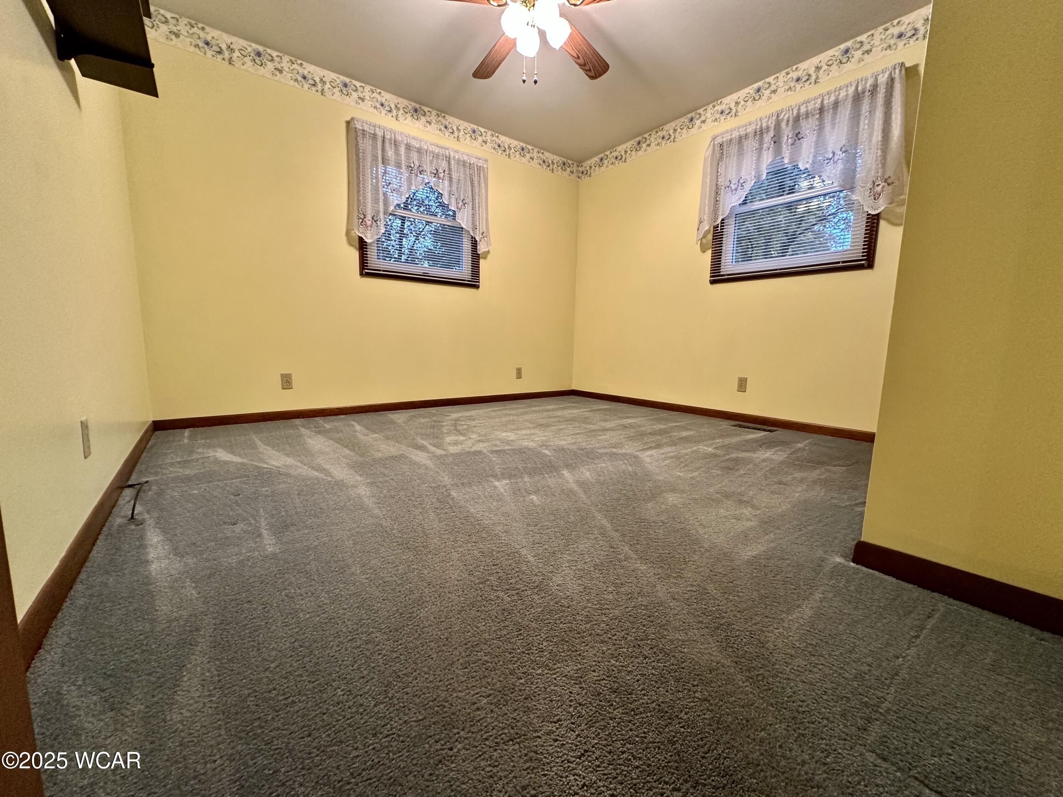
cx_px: 532
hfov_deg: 102.1
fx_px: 430
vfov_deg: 85.7
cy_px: 398
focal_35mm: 14
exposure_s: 1/60
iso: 250
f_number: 2.2
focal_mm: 2.22
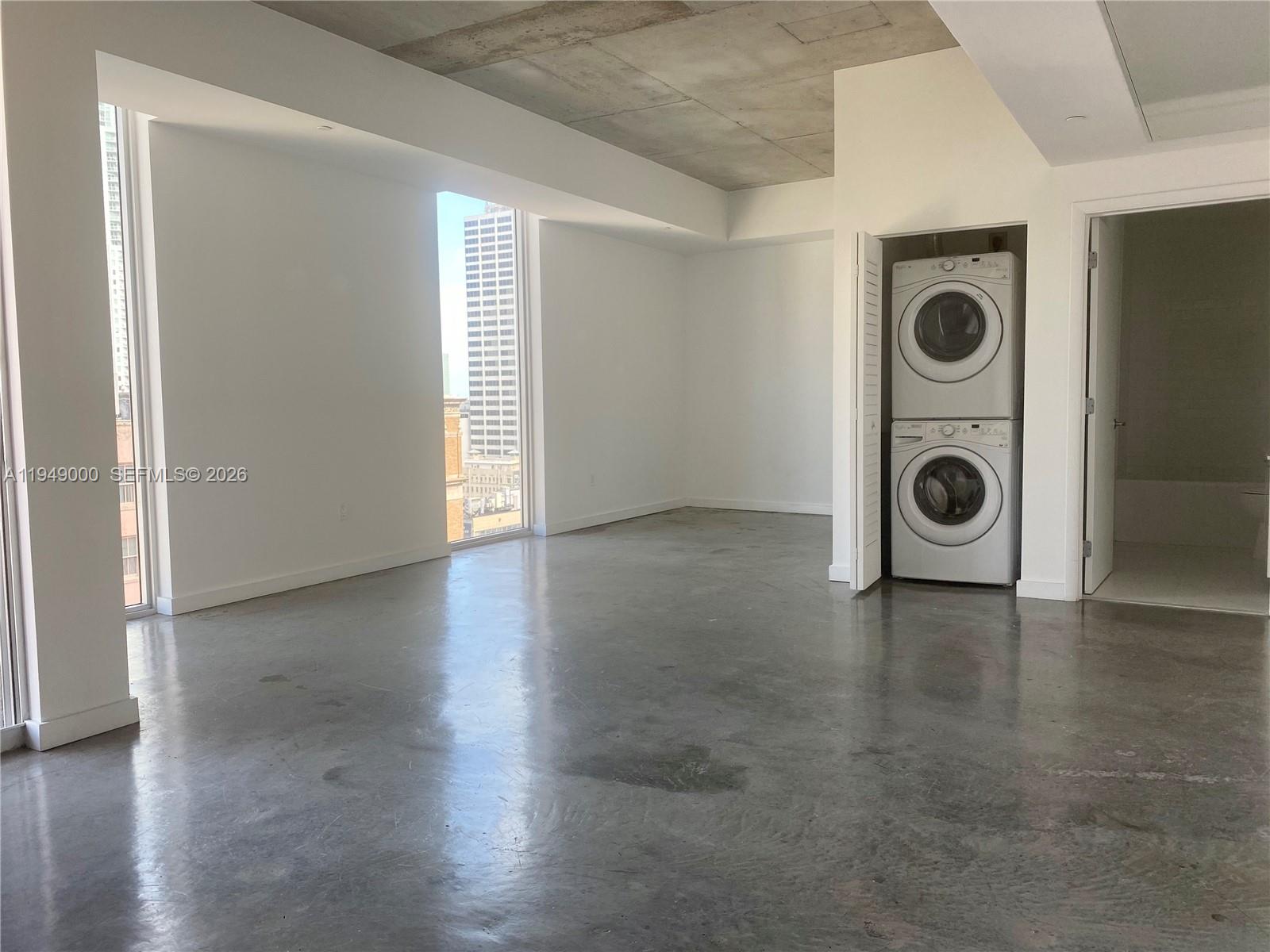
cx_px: 635
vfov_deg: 53.1
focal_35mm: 26
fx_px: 954
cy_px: 476
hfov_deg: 67.3
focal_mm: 4.25
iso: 64
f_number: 1.8
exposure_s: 1/122
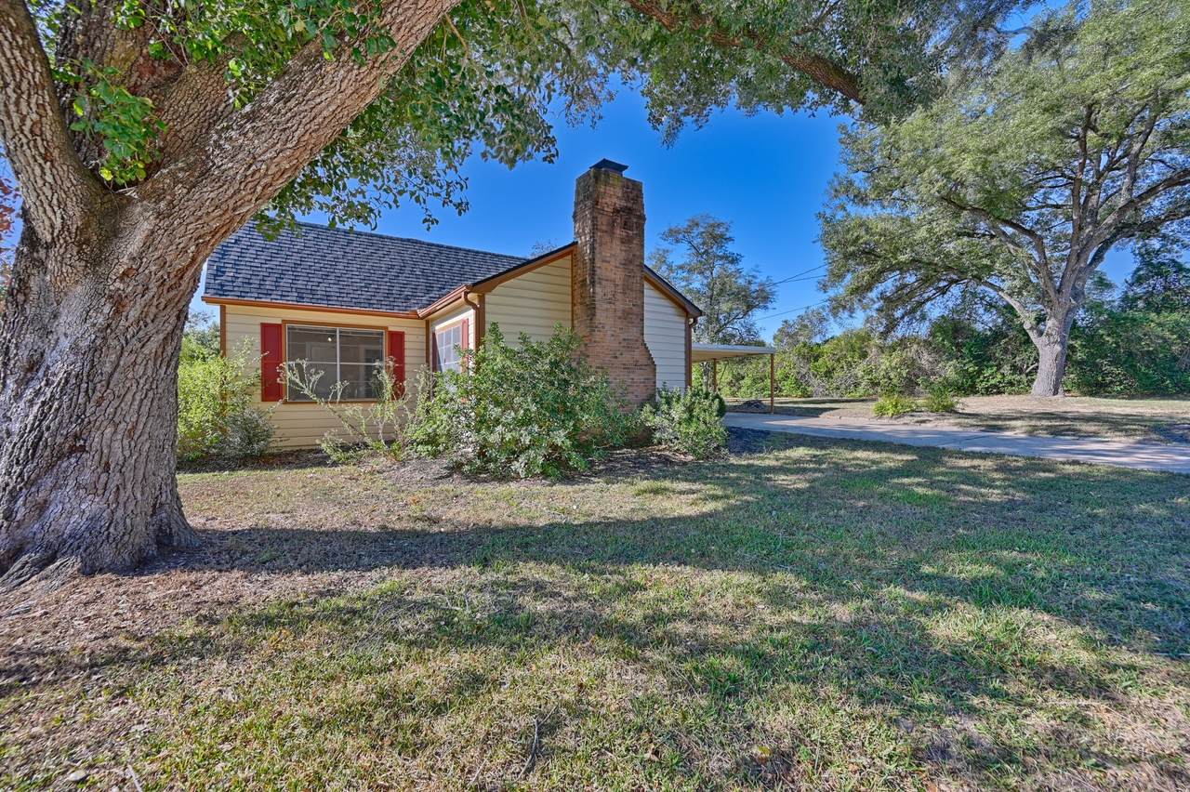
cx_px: 595
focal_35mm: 14
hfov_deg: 104.3
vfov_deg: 81.1
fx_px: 463
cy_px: 396
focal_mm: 14
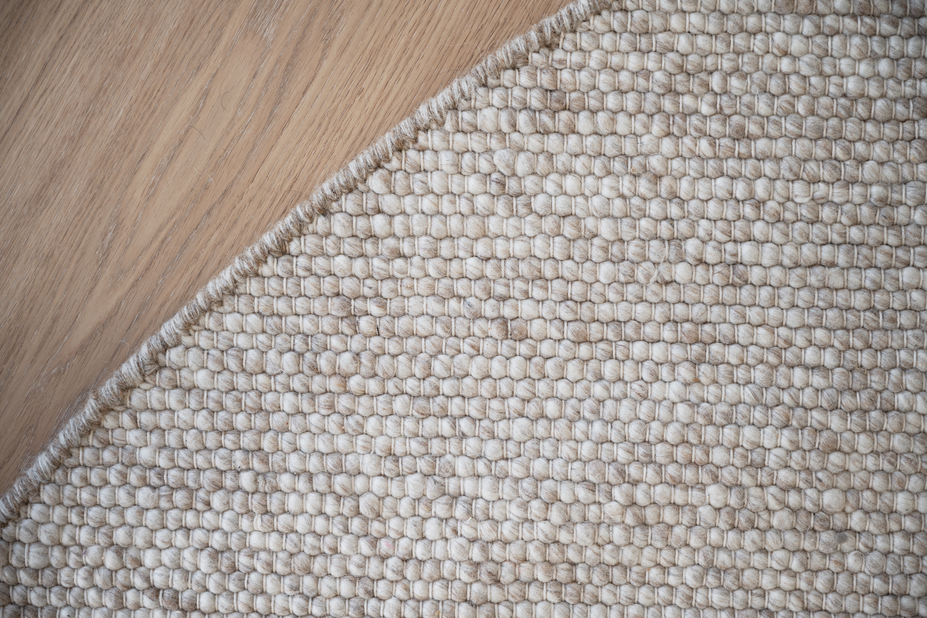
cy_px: 309
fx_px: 1802
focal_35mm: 70
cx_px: 464
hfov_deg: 28.8
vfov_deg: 19.5
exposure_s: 1/100
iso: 160
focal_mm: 70
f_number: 4
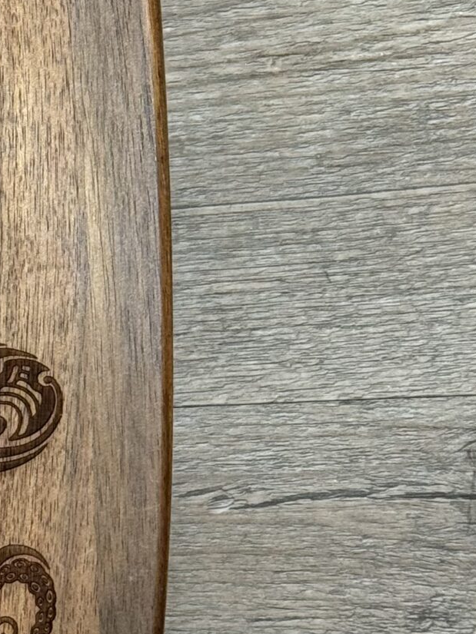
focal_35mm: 149
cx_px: -167
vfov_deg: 13.1
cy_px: 68
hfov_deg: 9.7
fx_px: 2731
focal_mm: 6.76
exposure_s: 1/60
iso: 160
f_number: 1.78
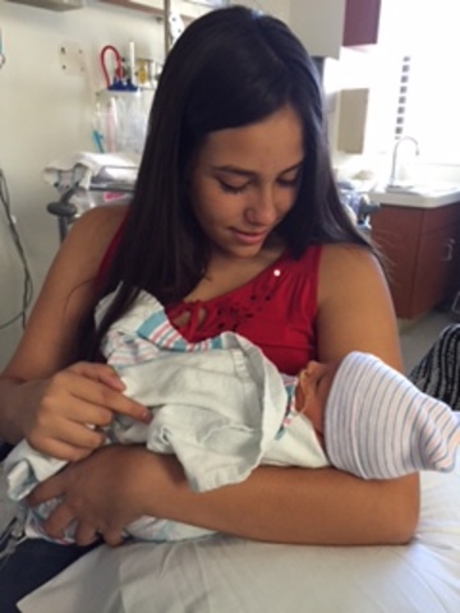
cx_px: 230
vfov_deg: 61.7
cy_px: 306
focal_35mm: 29
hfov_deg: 48.2
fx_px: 514
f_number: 2.2
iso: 250
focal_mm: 4.15
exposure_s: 1/30
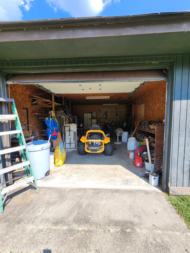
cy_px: 126
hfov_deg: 89.9
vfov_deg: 106.2
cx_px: 95
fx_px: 95
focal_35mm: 13
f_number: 2.2
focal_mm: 2.2
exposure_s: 1/705
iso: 50
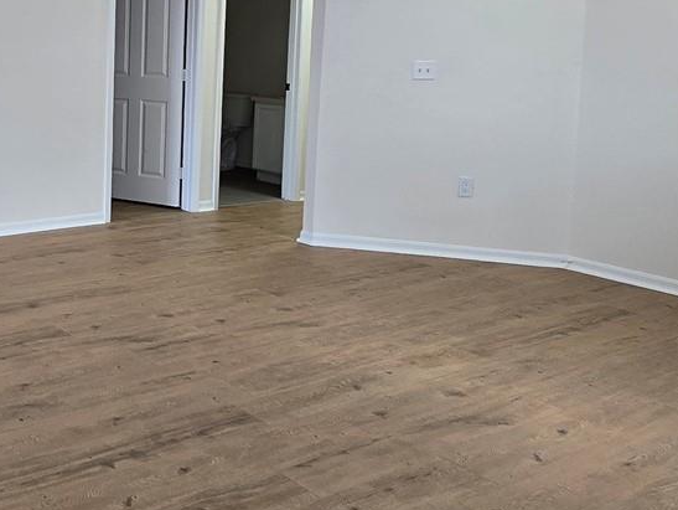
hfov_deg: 41.3
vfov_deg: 36.7
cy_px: 118
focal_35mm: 38
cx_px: -27
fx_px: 745
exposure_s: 1/60
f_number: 2.2
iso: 100
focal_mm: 2.2
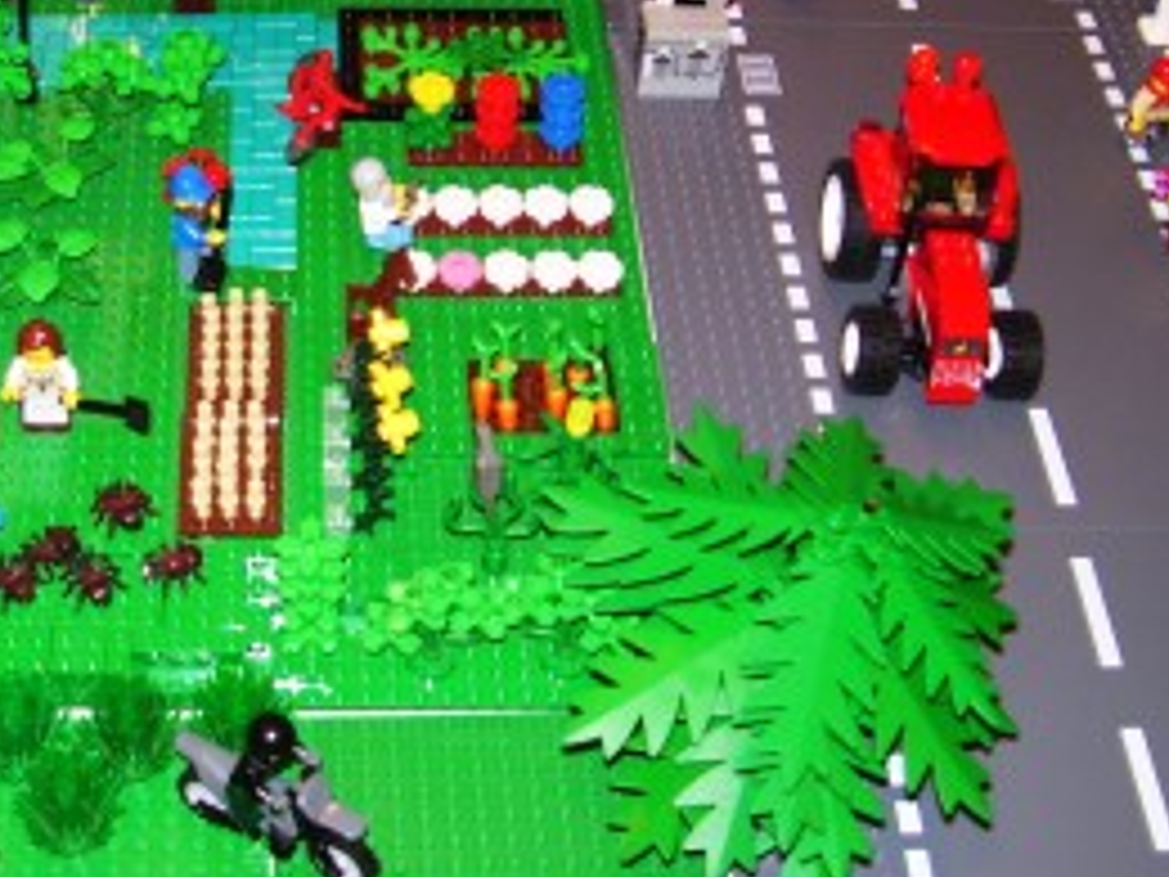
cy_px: 310
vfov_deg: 23.6
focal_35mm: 62
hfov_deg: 30.5
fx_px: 2094
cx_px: 261
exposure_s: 1/60
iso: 80
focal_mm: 6
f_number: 2.7
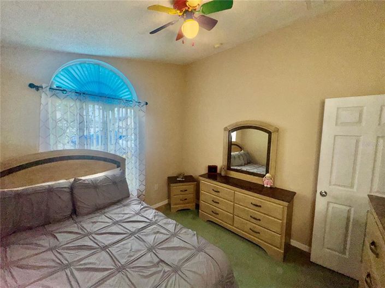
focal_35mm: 14
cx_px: 192
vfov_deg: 85.6
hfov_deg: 102.1
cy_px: 144
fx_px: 156
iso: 32
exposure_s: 1/332
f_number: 2.2
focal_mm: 2.22
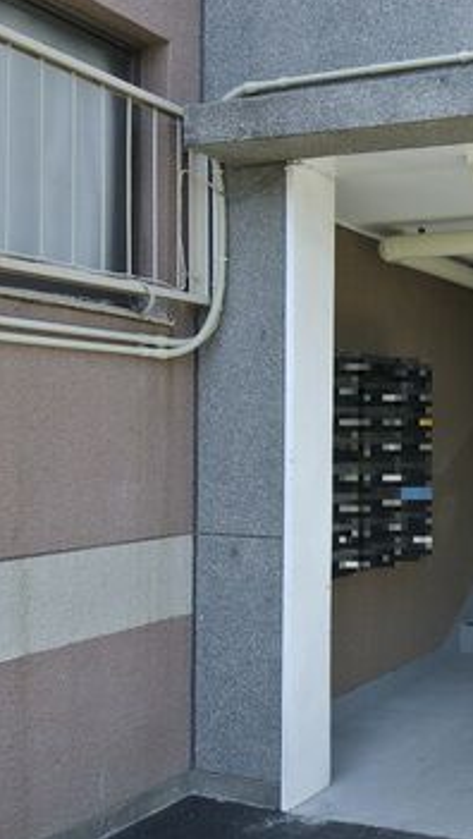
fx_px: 957
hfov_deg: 25.2
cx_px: 559
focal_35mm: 43
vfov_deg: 47.3
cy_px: 425
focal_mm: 9
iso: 160
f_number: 4.2
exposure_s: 1/250
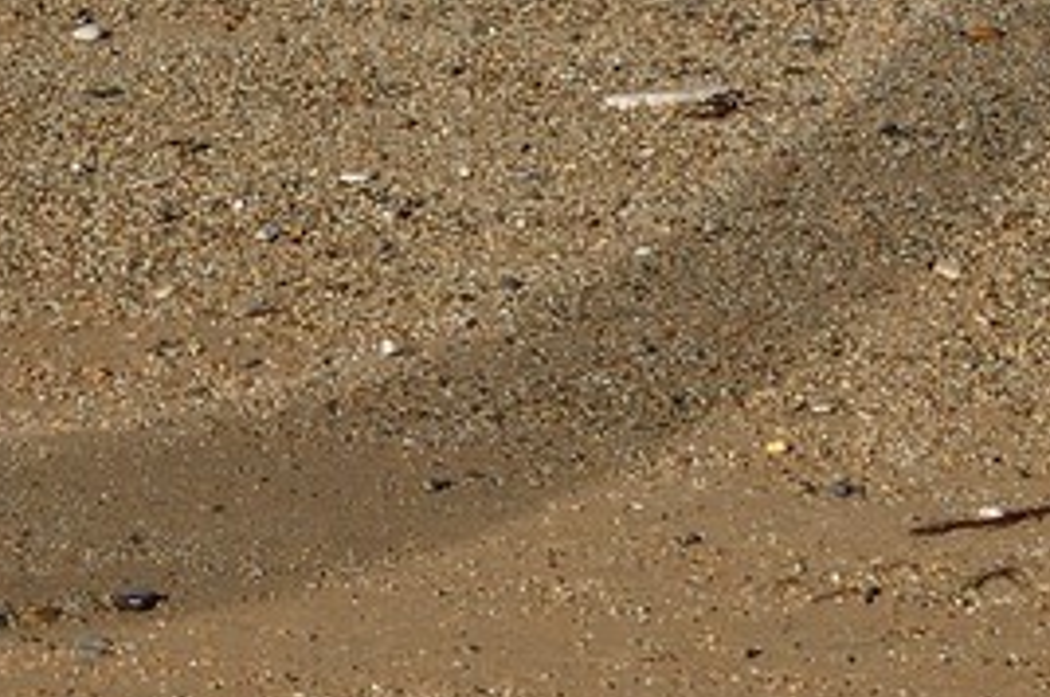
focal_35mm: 191
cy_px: -991
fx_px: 5564
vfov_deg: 6.8
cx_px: -125
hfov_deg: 10.6
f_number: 14
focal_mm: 32
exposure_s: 1/250
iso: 200
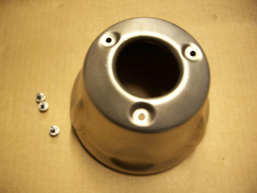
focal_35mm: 37
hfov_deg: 50.1
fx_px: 275
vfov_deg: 38.7
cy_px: 96
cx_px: 128
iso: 200
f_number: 2.8
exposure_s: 1/8
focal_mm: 7.8
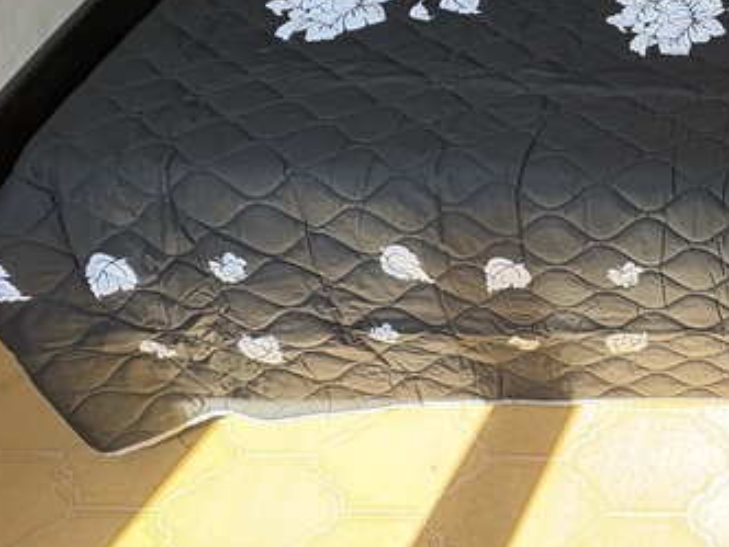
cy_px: 223
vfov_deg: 37.6
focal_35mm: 38
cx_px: 780
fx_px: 800
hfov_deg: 40.6
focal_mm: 2.22
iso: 125
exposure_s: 1/100
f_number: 2.2
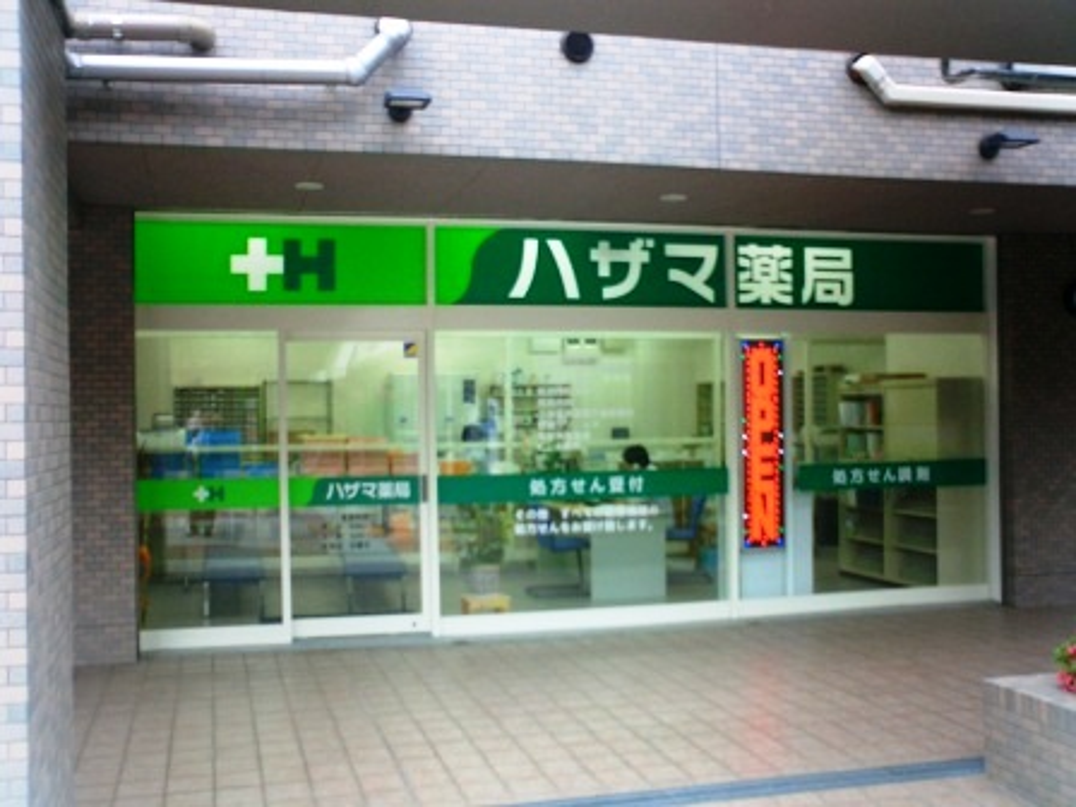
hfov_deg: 50.1
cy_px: 404
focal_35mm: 37
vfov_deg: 38.7
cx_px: 538
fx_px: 1150
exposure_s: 1/80
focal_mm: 5.6
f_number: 3.5
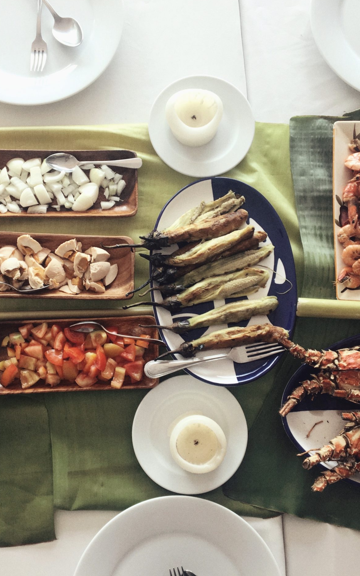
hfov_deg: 30.5
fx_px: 659
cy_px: 281
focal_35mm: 42
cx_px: 173
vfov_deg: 47.2
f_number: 2.2
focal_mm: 4.15
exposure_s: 1/120
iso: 32
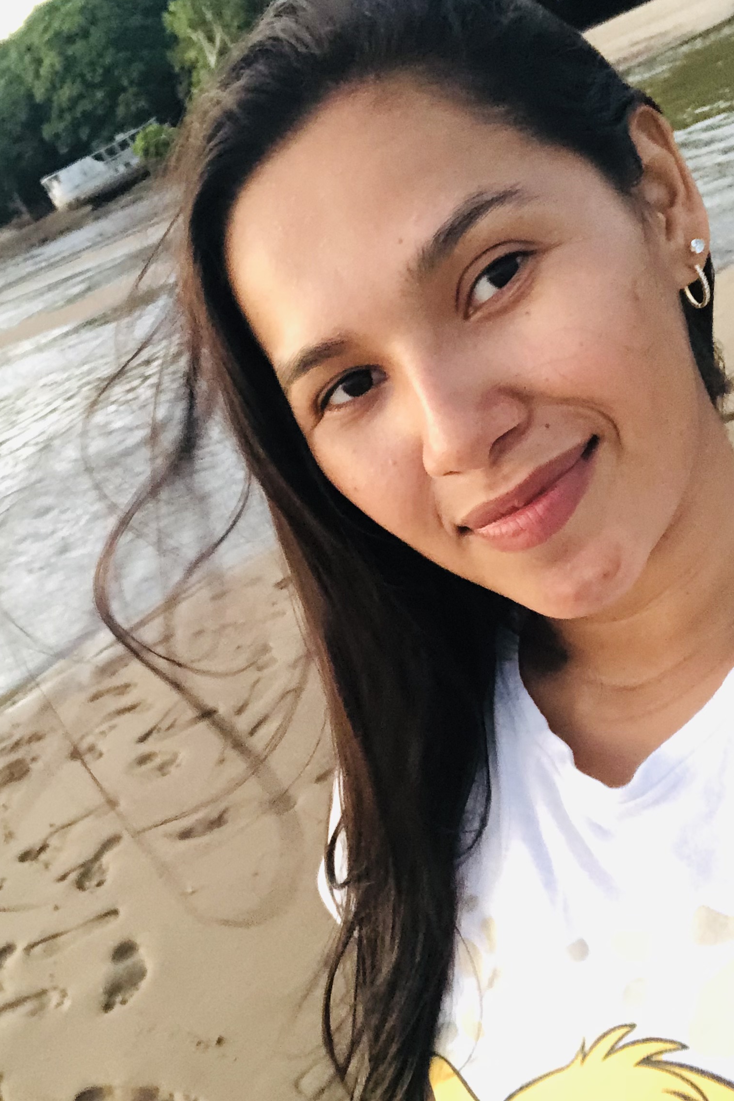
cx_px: 383
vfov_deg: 43.6
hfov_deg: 29.9
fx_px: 1376
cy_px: 550
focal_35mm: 45
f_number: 2.2
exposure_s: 1/60
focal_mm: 2.87
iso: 400
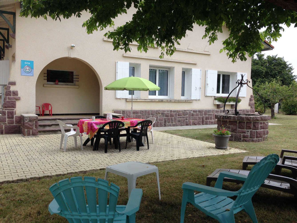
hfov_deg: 55.3
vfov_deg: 43.0
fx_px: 283
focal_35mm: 33
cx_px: 148
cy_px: 112
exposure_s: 1/328
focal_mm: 4.12
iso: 50
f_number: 2.4
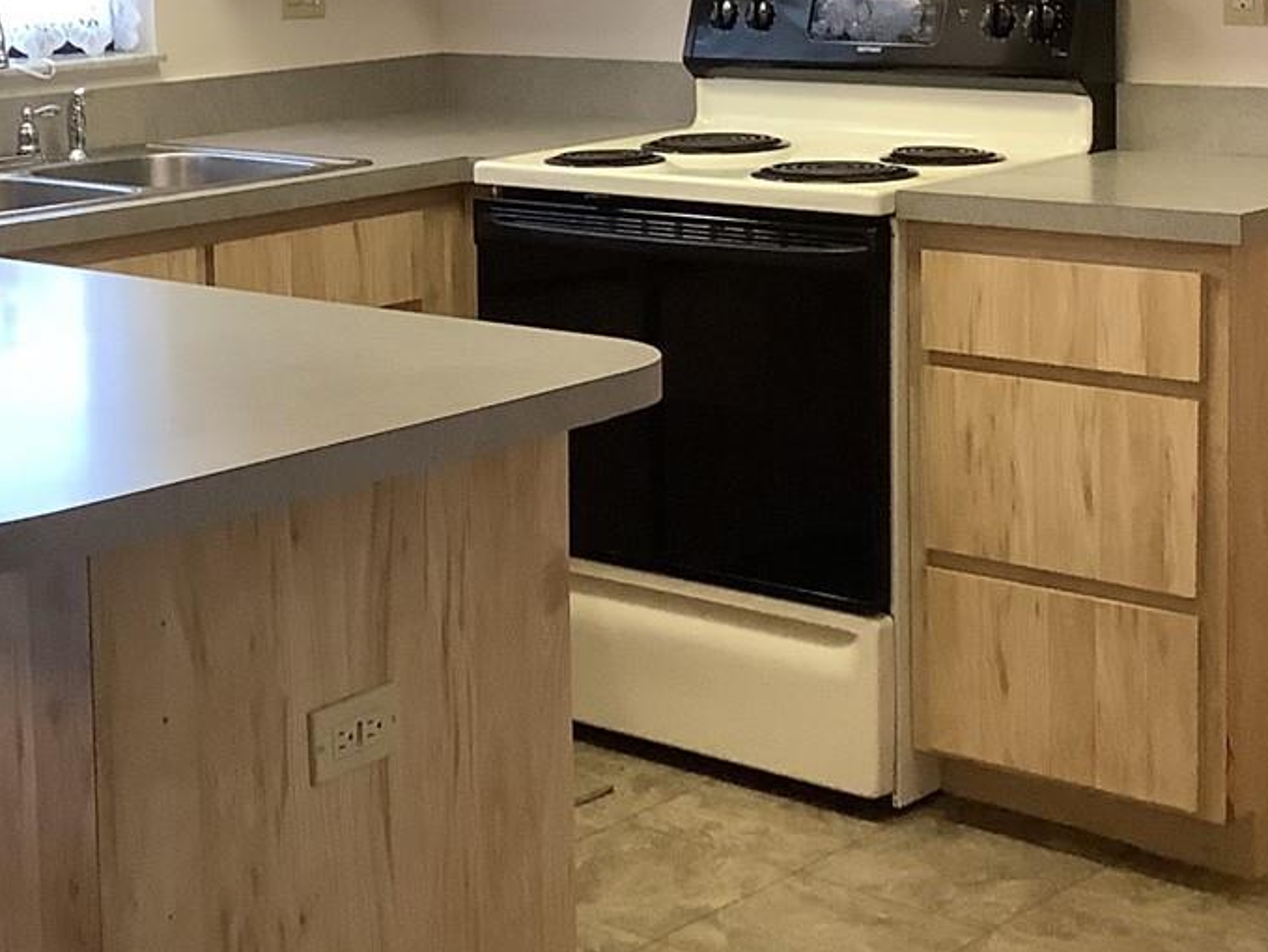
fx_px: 2675
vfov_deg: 20.0
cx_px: 415
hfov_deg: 26.5
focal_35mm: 73
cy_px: 237
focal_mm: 3.3
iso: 200
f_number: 2.4
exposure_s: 1/60
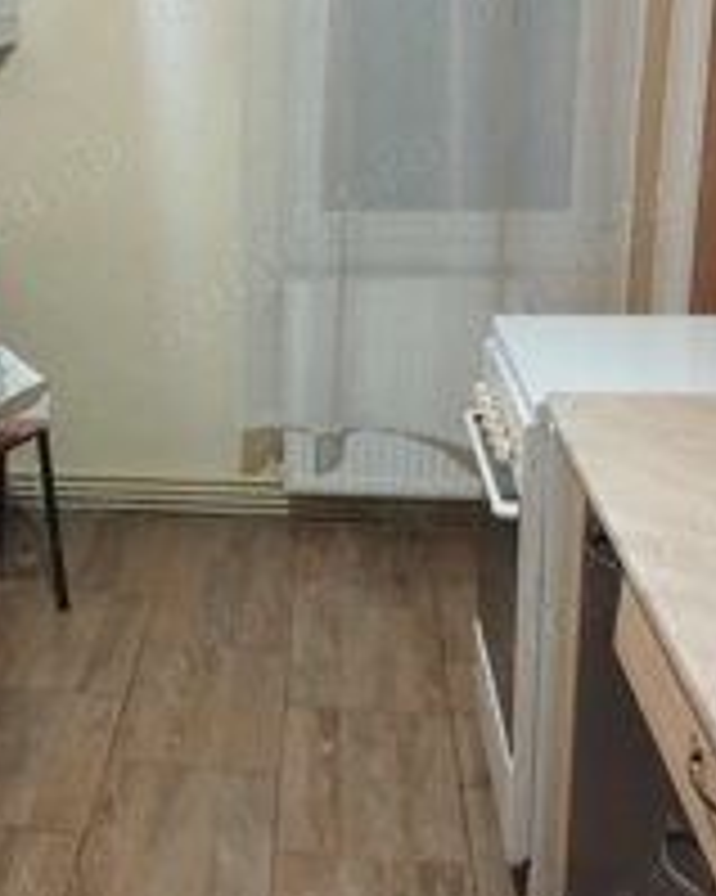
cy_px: 315
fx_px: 1246
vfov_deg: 39.2
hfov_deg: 31.2
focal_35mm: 47
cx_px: 135
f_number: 1.89
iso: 510
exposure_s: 1/33.3
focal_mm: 5.89
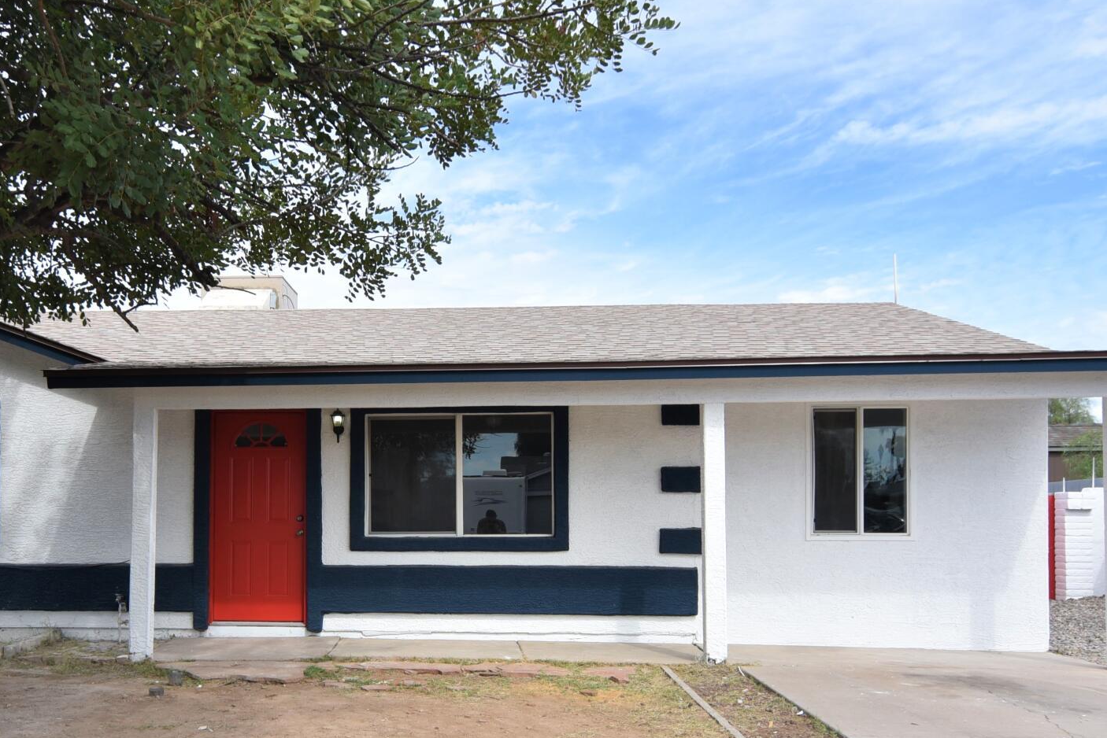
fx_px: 984
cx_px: 424
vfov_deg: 40.5
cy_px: 508
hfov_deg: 58.1
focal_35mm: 32
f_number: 9
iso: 200
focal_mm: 15
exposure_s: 1/320
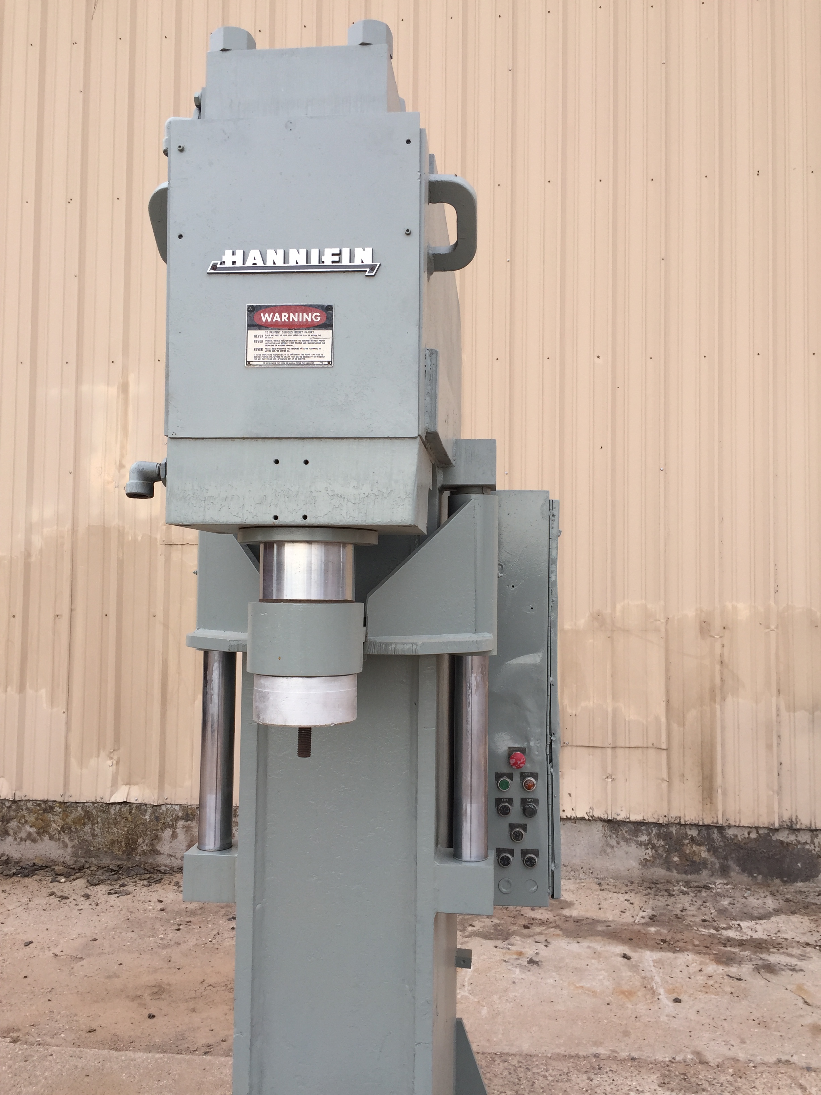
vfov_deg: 61.7
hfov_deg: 48.2
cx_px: 410
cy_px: 548
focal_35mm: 29
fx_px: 917
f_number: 2.2
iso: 32
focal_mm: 4.15
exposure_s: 1/434
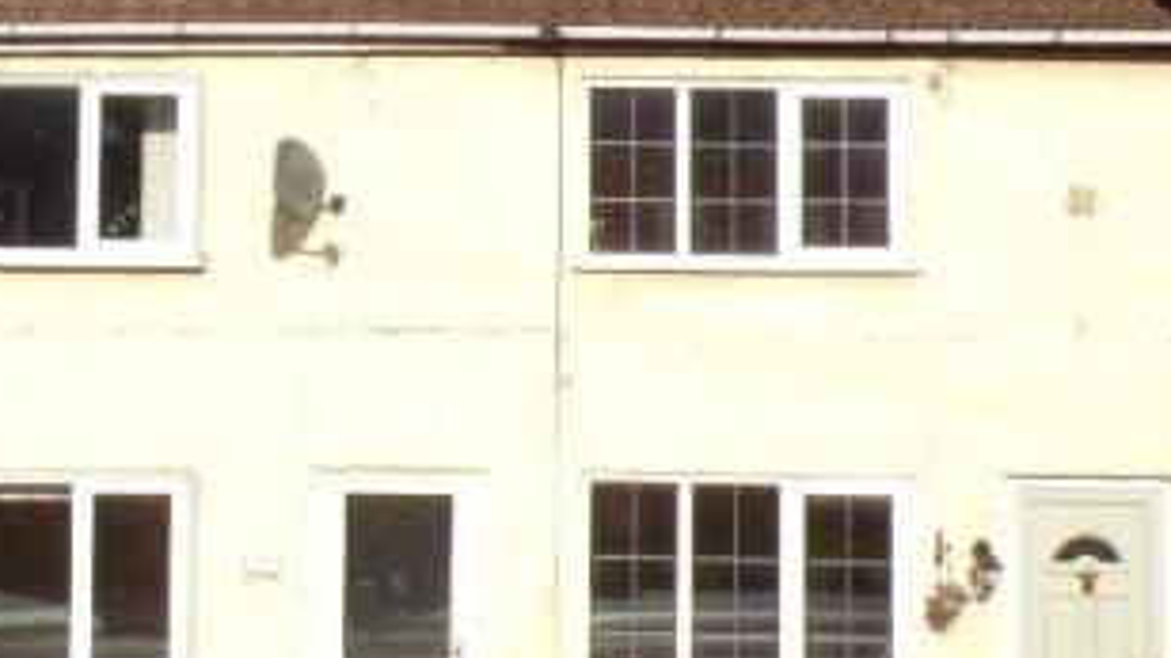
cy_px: 291
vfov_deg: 18.2
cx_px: 291
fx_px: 2049
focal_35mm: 66
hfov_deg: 31.3
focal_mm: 5.8
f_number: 8.6
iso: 400
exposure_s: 1/1200
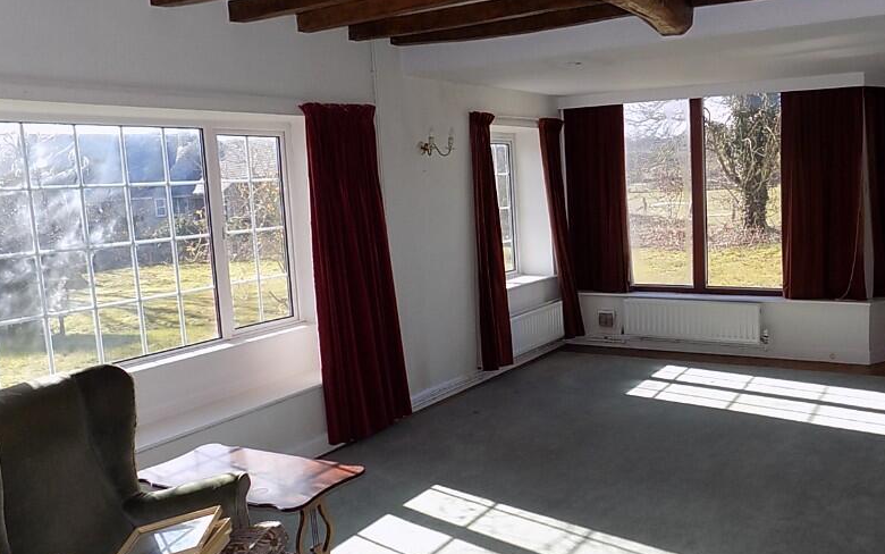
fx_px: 772
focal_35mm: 32
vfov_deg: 39.5
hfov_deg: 58.8
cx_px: 557
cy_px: 279
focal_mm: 4
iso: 80
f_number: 3.1
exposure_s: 1/200
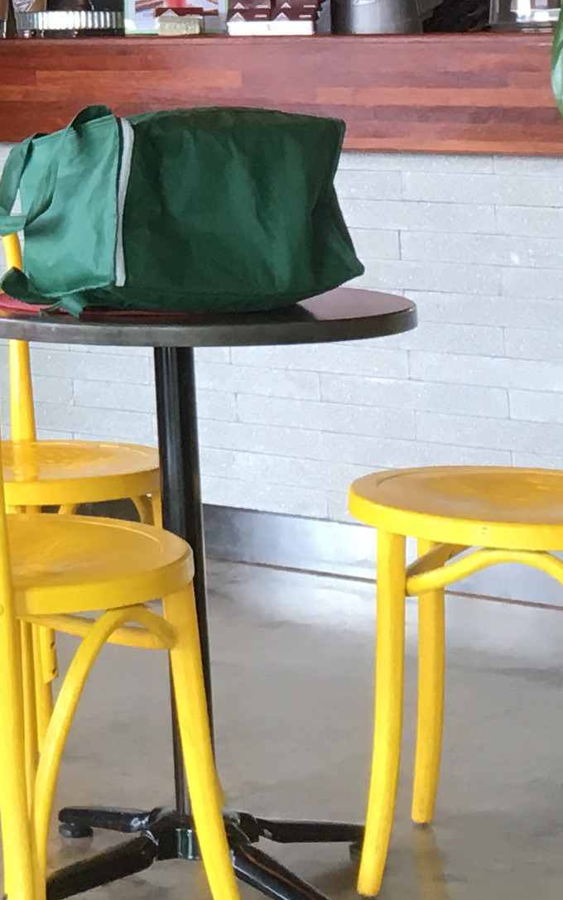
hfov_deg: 11.0
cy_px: -360
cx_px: -311
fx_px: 2797
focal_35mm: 114
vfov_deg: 16.9
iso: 32
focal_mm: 4.15
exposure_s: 1/30
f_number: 2.2
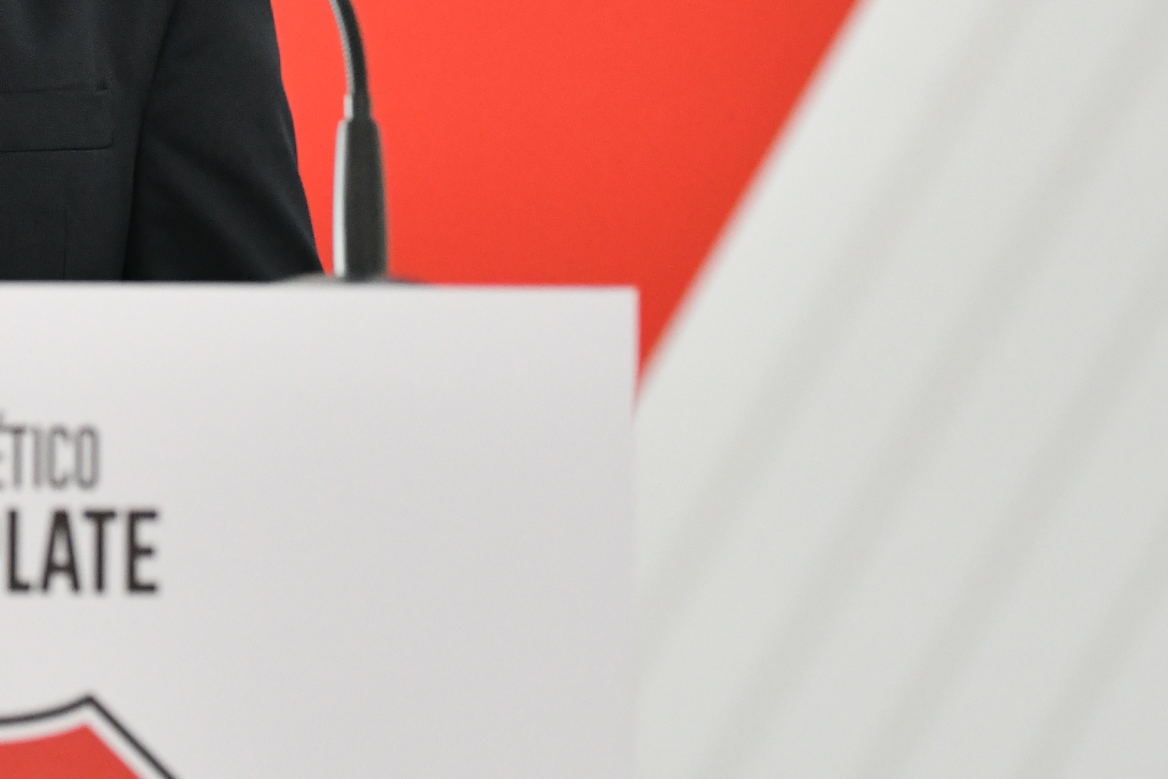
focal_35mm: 412
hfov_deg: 5.0
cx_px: -66
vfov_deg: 3.3
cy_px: 130
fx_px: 13367
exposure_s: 1/640
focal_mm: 130
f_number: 2.8
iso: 2000
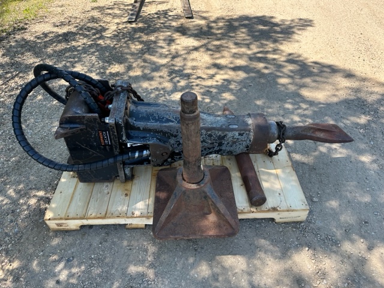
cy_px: 144
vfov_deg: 56.8
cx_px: 192
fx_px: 266
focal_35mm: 24
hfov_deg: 71.6
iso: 80
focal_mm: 6.86
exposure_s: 1/872
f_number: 1.78
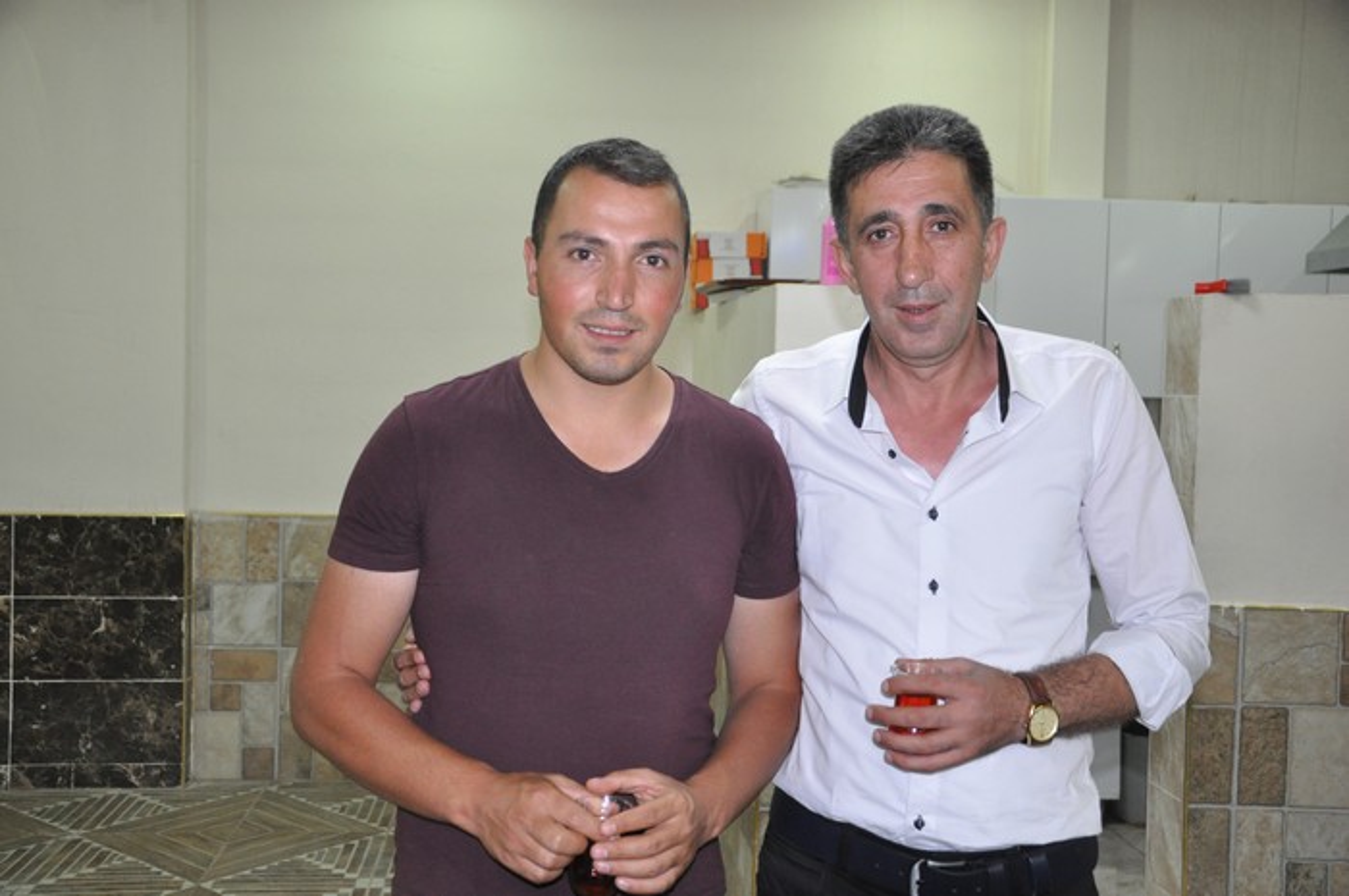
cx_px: 674
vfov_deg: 34.1
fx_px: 1460
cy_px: 448
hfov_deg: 49.6
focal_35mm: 39
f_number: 4.5
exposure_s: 1/60
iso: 1250
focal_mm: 26
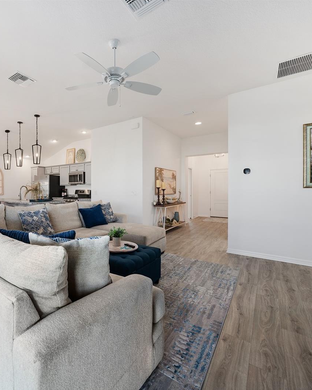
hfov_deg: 74.9
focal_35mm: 17
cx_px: 108
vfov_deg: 89.6
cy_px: 195
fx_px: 196
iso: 125
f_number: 6.3
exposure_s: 1/4
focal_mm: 12
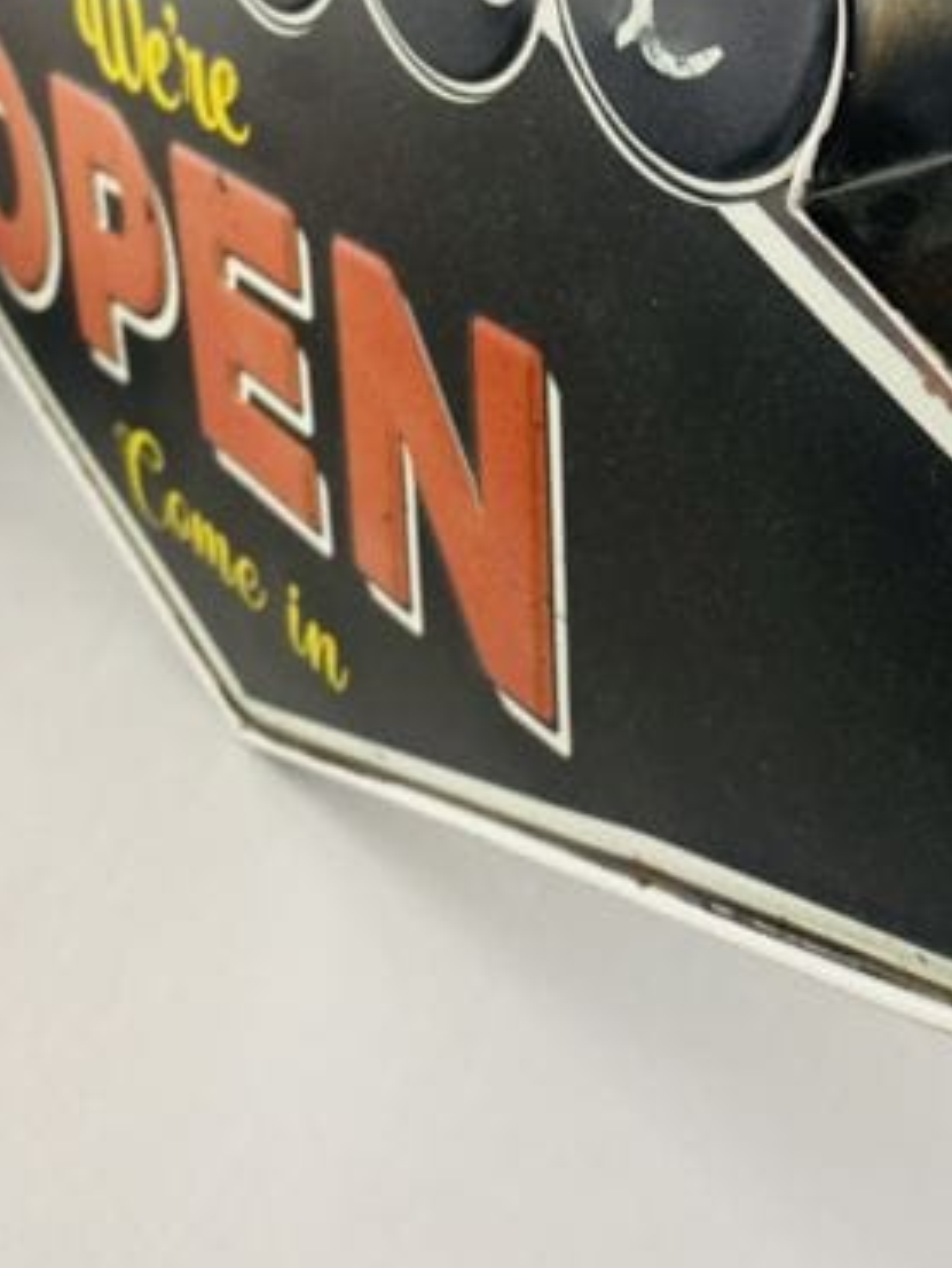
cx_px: 663
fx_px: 1722
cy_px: 280
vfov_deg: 39.1
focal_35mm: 47
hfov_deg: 30.6
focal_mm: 4.25
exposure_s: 1/100
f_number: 1.8
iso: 64
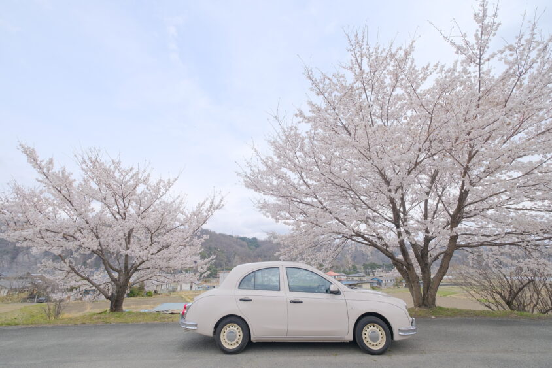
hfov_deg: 100.4
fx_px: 230
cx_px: 276
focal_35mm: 15
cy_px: 184
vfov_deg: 77.3
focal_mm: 10
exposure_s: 1/750
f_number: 5.6
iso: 640
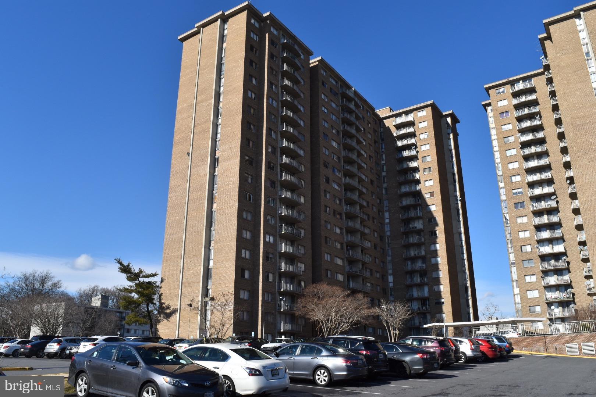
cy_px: 198
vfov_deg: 43.6
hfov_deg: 61.9
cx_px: 298
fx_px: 497
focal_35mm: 30
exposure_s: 1/400
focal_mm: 20
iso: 200
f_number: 10
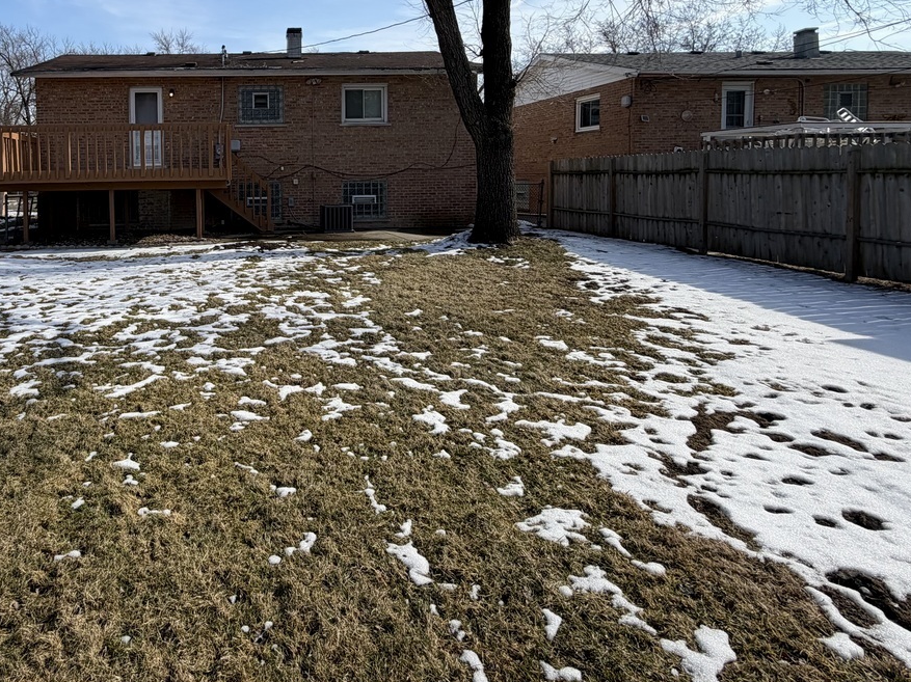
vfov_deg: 57.0
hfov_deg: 69.7
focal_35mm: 23
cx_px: 242
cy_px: 203
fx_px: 605
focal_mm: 2.22
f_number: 2.2
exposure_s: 1/770
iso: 25
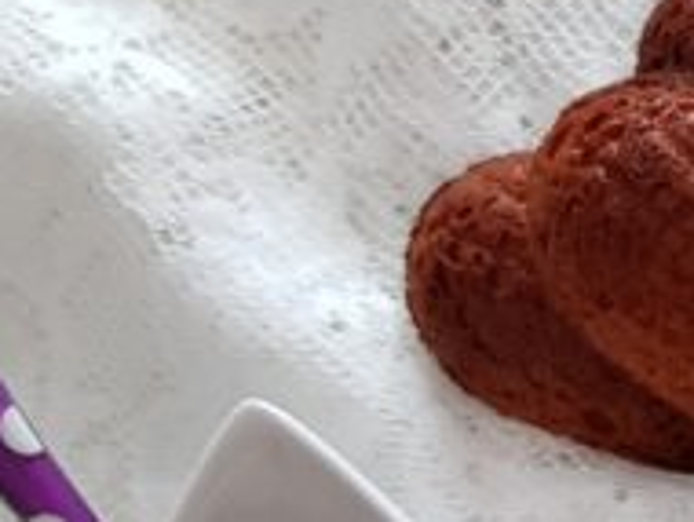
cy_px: 591
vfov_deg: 13.8
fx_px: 2108
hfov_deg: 16.5
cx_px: 1140
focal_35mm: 105
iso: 250
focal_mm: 4.2
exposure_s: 1/10
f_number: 1.7
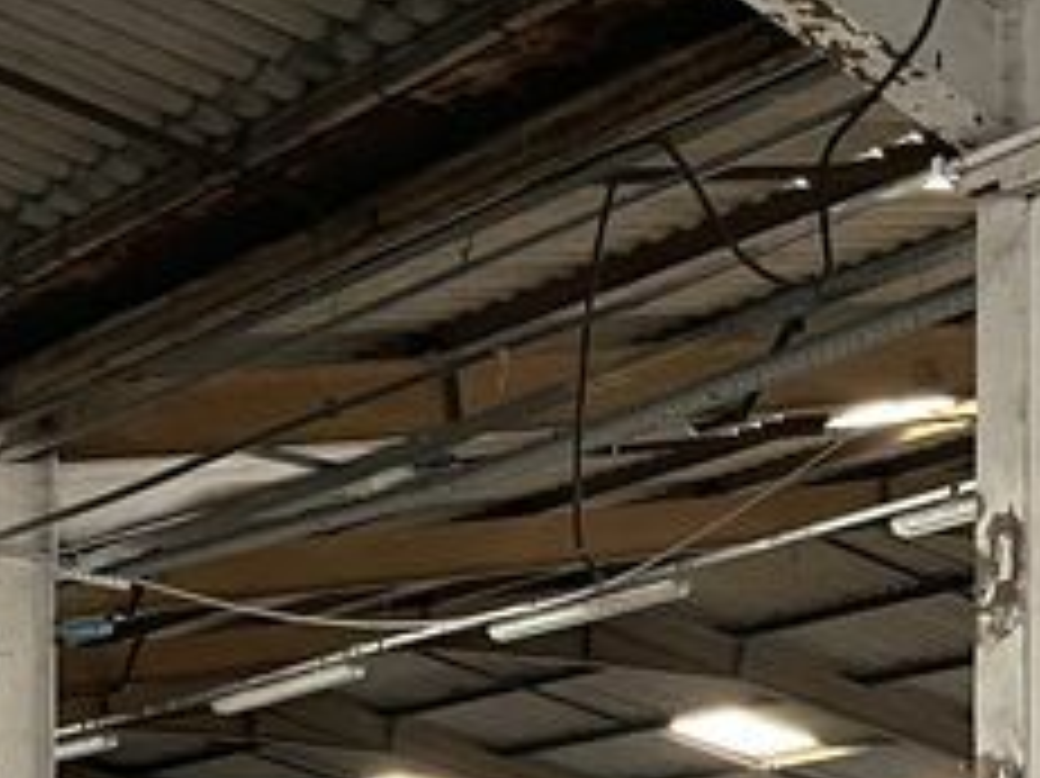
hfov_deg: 18.1
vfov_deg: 13.0
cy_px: 1160
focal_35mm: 108
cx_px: 306
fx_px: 3243
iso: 320
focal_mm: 5.1
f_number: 1.6
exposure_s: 1/60
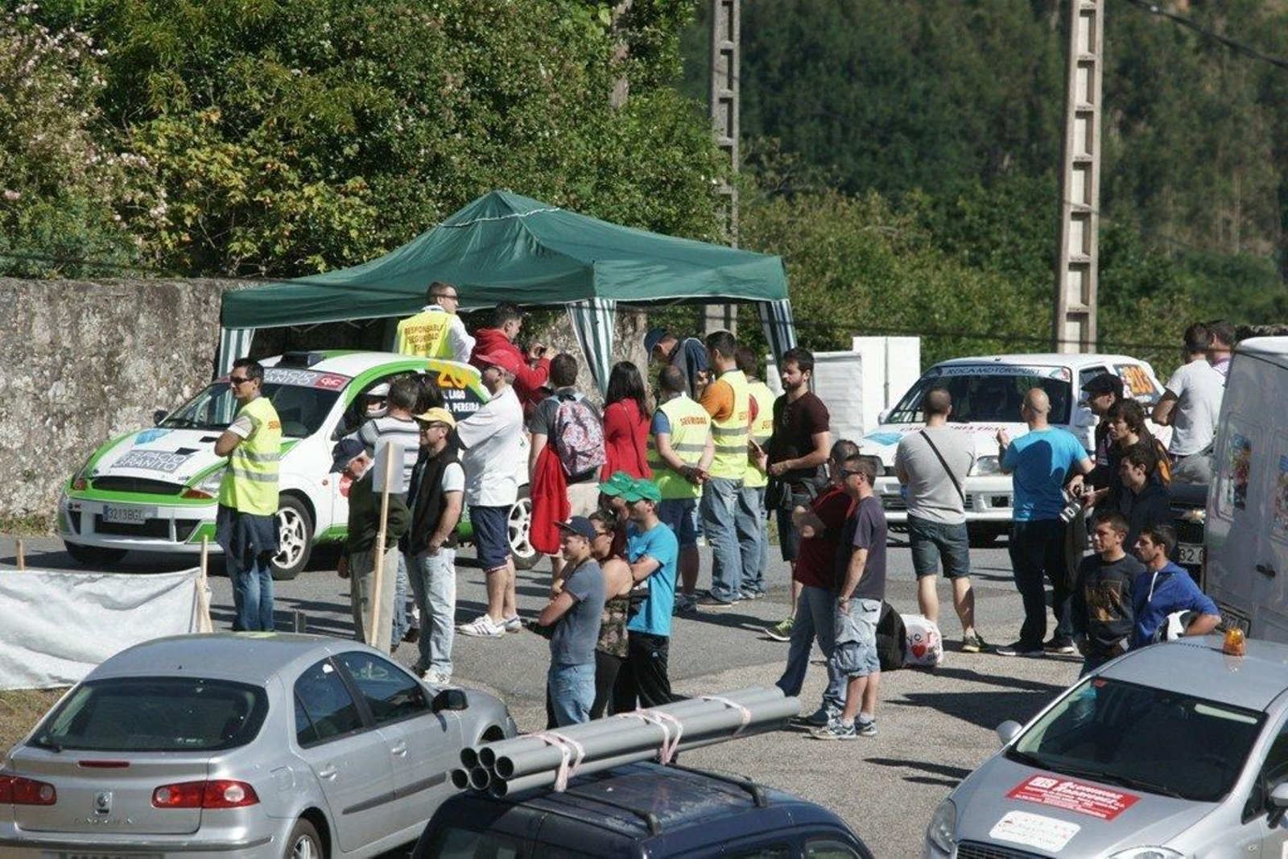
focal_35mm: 360
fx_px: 12880
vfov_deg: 3.8
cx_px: 644
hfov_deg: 5.7
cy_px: 430
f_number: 10
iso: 800
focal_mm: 360
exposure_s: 1/1600
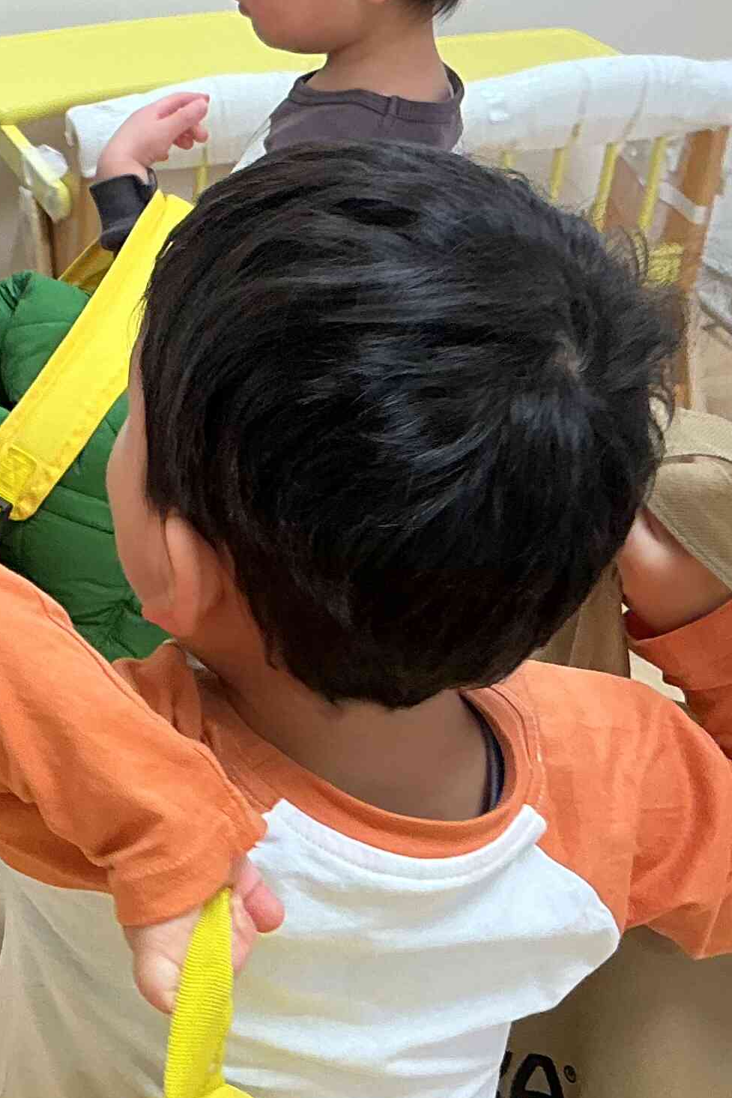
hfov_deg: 15.8
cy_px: 791
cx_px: -167
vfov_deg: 24.3
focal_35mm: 83
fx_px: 2531
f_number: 1.8
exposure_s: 1/120
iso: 50
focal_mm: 3
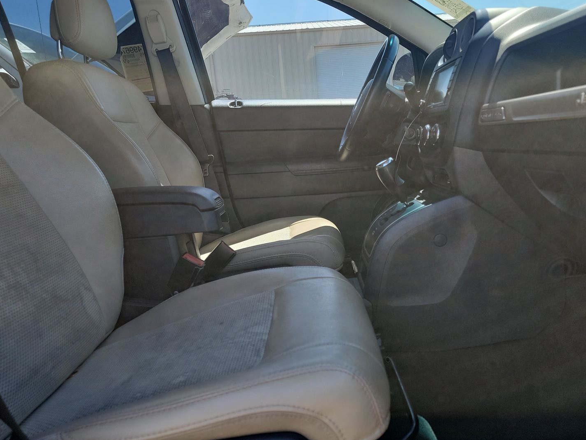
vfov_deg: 51.3
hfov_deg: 65.3
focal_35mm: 27
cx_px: 309
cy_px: 198
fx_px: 457
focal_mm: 6.7
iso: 50
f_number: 1.8
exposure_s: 1/146
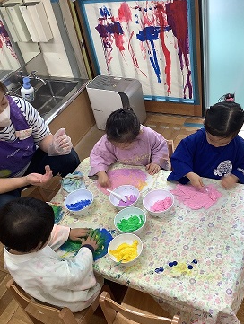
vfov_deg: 52.4
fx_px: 328
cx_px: 137
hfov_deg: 40.7
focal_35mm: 35
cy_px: 182
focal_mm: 3.3
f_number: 2.4
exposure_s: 1/30
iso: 32
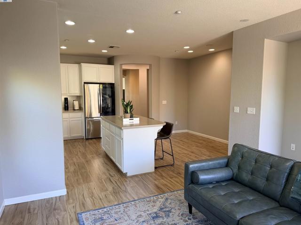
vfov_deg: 56.8
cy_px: 112
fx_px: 209
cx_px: 150
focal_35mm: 24
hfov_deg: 71.6
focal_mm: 6.76
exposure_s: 1/120
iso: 200
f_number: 1.78
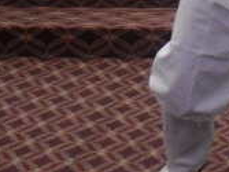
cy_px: -147
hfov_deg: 10.7
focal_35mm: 178
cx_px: 358
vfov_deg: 8.0
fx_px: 1177
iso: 400
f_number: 3
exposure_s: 1/45
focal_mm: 6.3
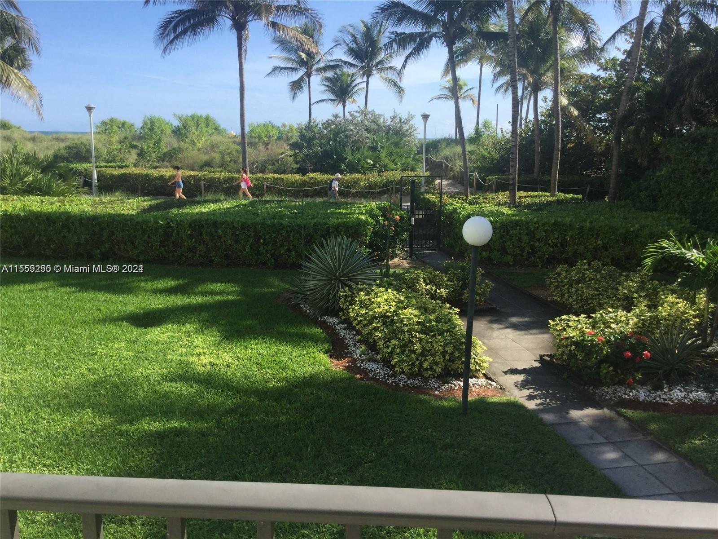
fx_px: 643
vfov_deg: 45.4
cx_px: 359
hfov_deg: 58.4
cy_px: 270
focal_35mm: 31
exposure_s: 1/905
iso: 25
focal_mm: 3.3
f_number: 2.4
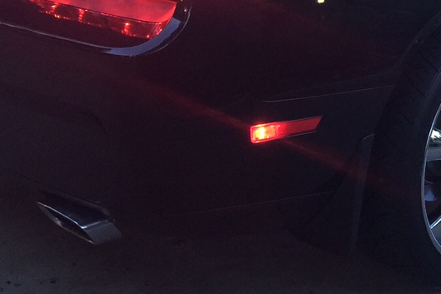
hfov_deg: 27.1
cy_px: 15
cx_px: 355
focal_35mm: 73
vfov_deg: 18.3
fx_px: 894
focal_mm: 4.15
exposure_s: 1/15
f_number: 2.2
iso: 100
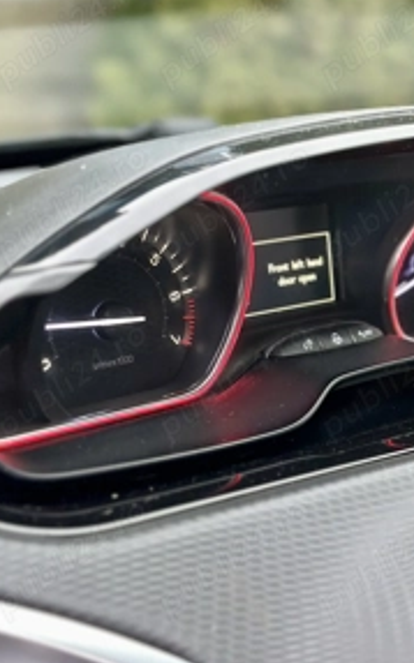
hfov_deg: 18.2
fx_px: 1284
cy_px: 243
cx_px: 315
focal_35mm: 71
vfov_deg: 28.9
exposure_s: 1/55
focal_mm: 6.86
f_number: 1.78
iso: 400
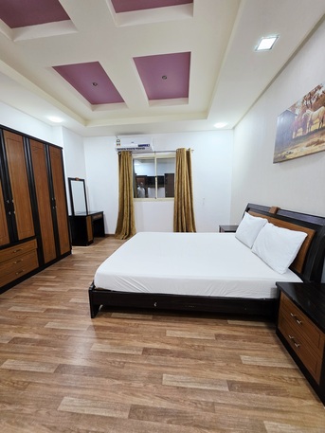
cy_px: 216
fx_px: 163
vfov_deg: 106.2
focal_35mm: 13
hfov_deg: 89.9
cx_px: 162
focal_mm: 2.2
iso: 160
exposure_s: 1/101
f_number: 1.9
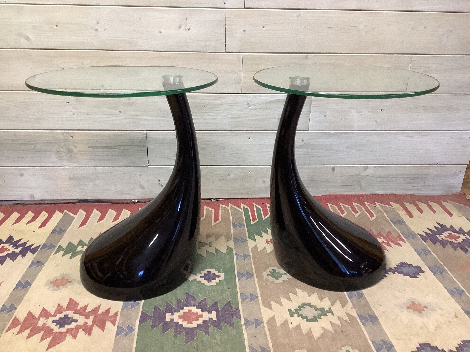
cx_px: 235
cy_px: 176
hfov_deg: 58.4
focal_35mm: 31
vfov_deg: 45.4
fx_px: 421
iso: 160
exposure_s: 1/50
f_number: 2.4
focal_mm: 3.3
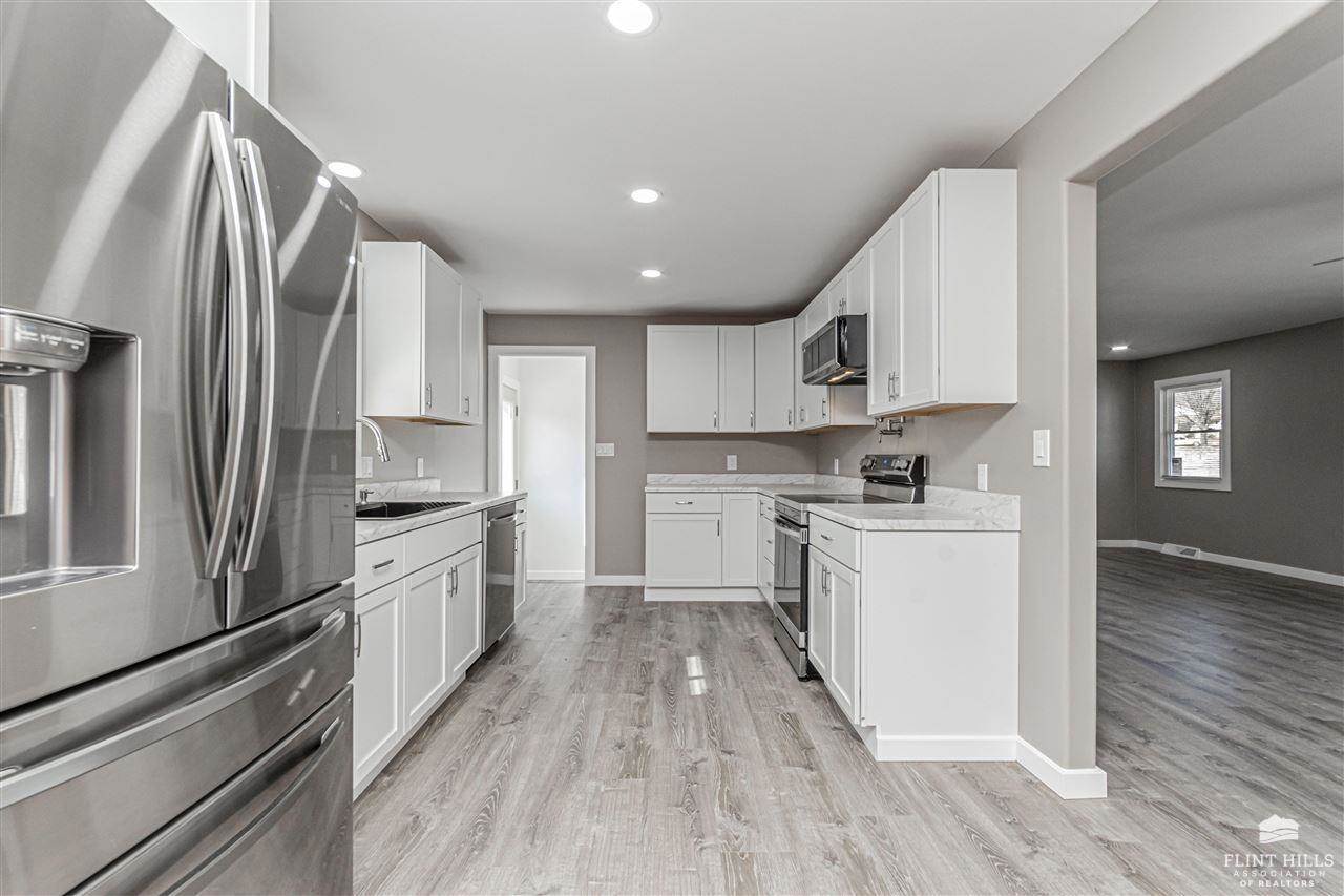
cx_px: 672
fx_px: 560
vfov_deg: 77.3
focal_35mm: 15
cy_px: 448
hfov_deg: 100.4
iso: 1000
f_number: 10
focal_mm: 10
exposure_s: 1/60
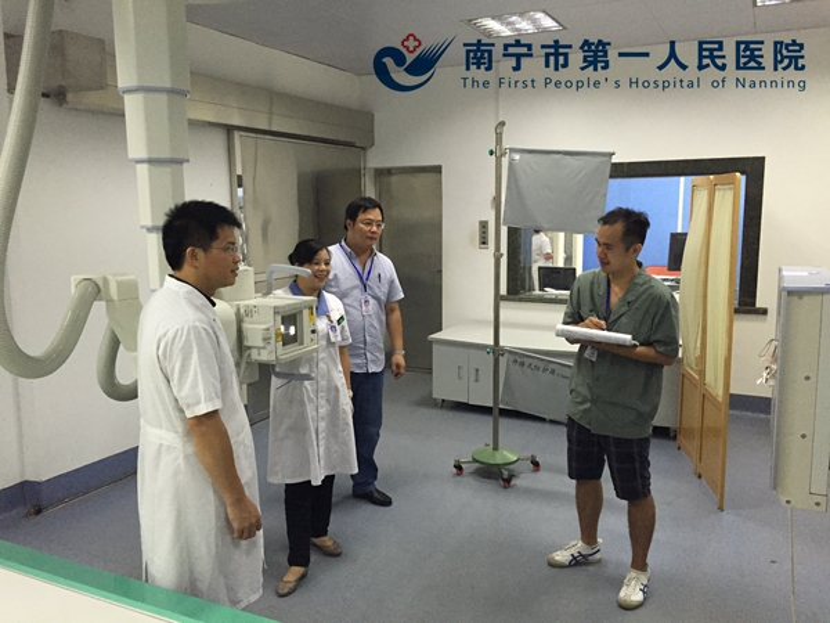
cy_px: 312
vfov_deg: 48.2
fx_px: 695
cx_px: 415
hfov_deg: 61.7
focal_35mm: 29
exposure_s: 1/30
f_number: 2.2
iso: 250
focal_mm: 4.15
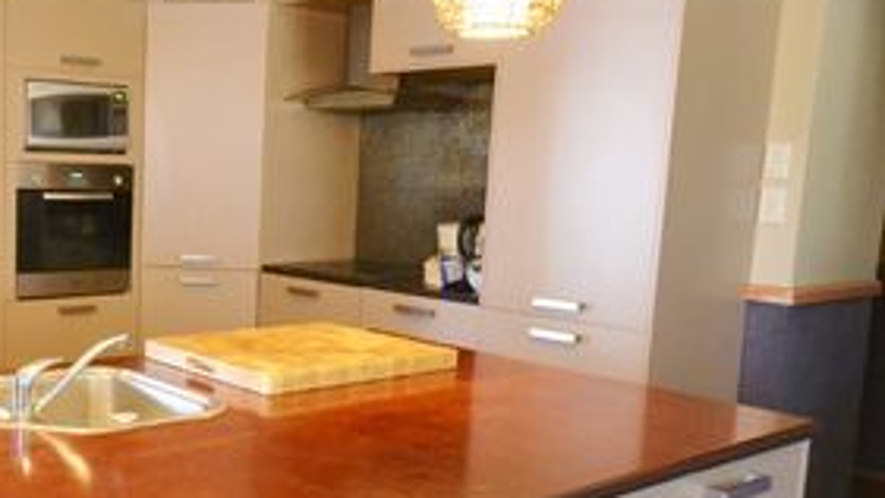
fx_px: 986
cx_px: 167
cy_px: 295
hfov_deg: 45.7
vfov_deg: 28.3
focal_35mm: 42
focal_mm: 16
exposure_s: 1/50
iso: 3200
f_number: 5
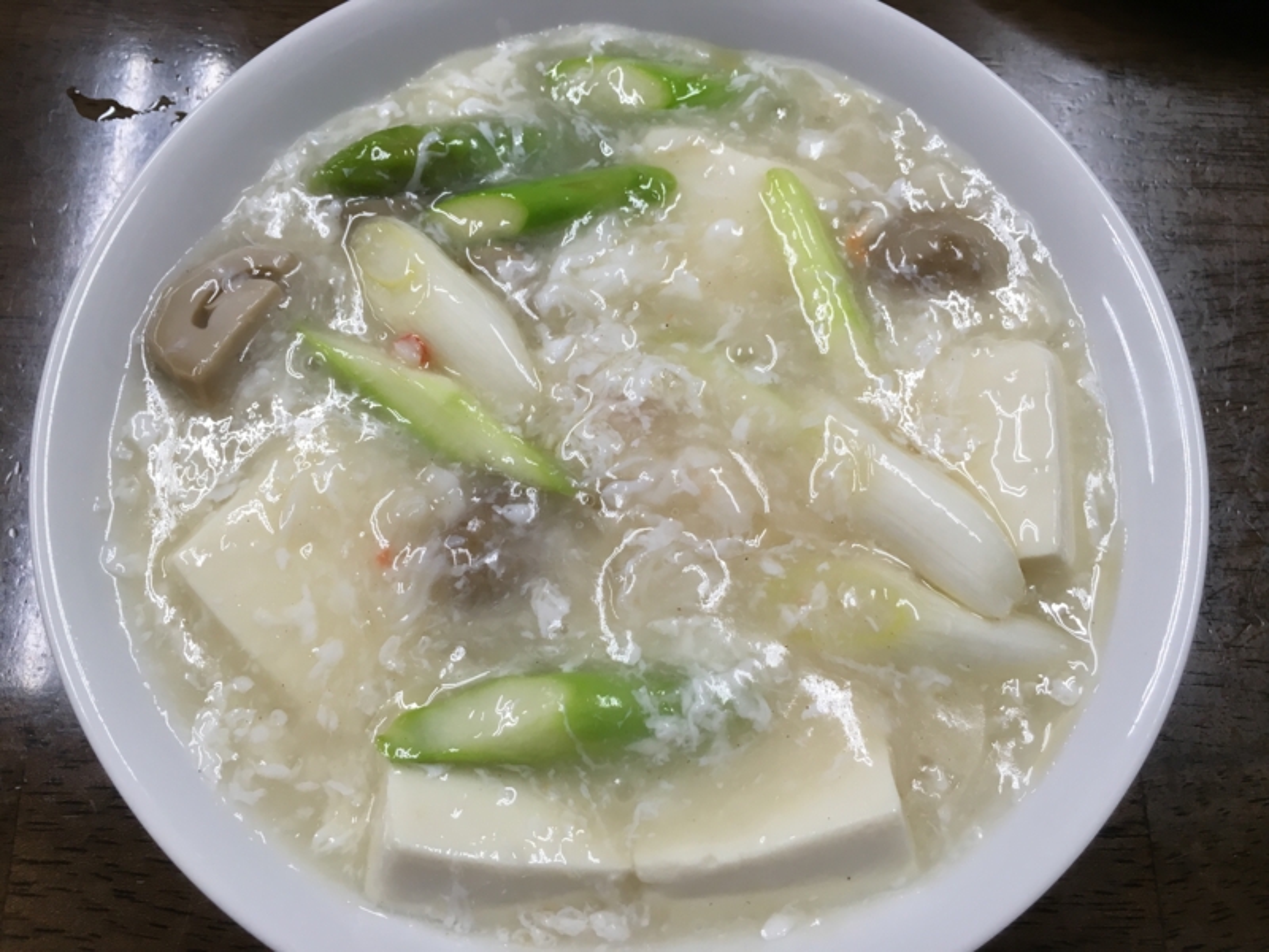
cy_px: 476
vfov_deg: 48.2
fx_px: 1063
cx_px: 634
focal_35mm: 29
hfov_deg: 61.7
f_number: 2.2
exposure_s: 1/33
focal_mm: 4.15
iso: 32
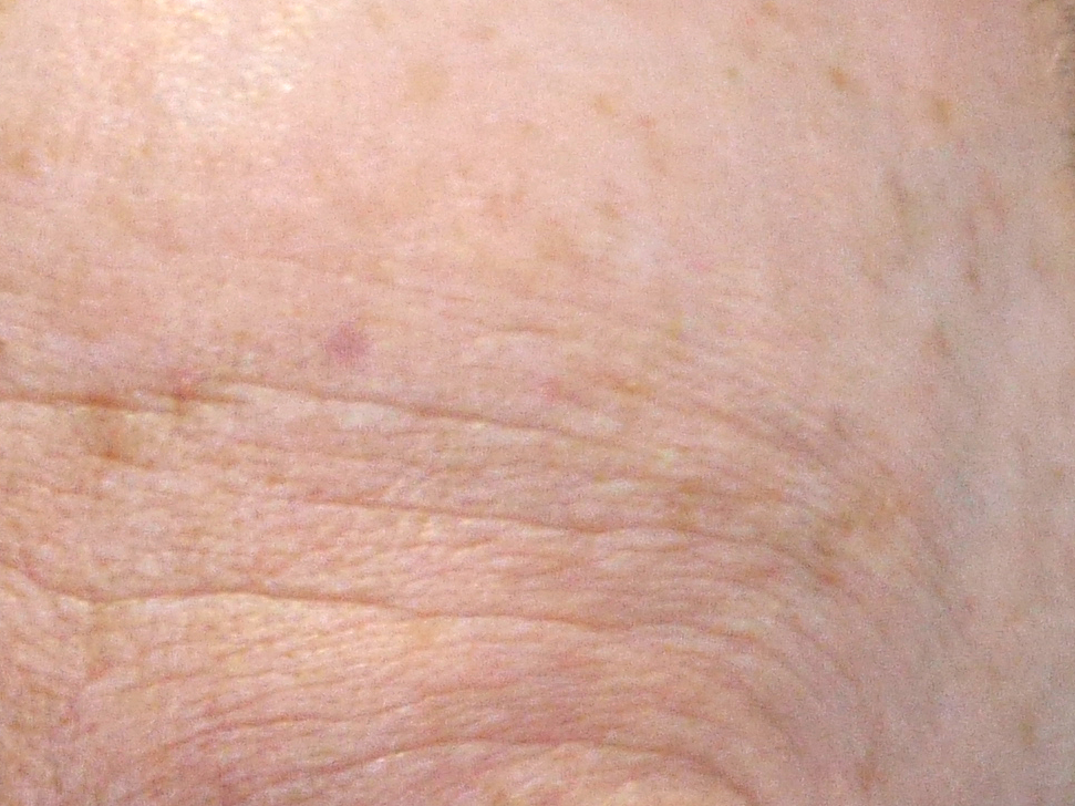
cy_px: 1622
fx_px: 41267
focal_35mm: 1329
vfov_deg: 1.1
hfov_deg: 1.5
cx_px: -389
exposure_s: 1/40
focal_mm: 140
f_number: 5.6
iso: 1600
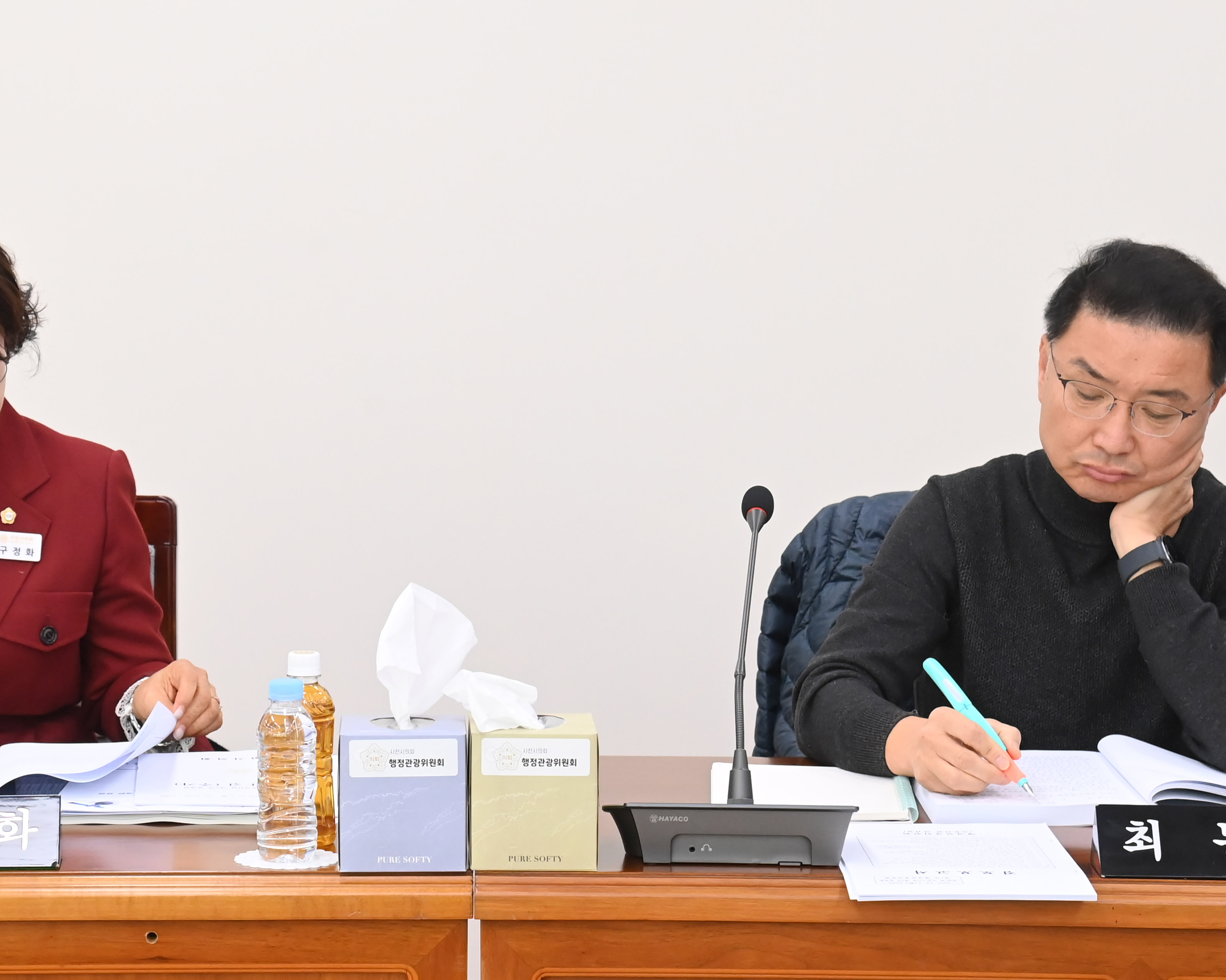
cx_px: 491
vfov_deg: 14.4
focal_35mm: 107
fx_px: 3882
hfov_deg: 17.9
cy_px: 431
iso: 3200
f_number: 6.3
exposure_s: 1/250
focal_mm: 65
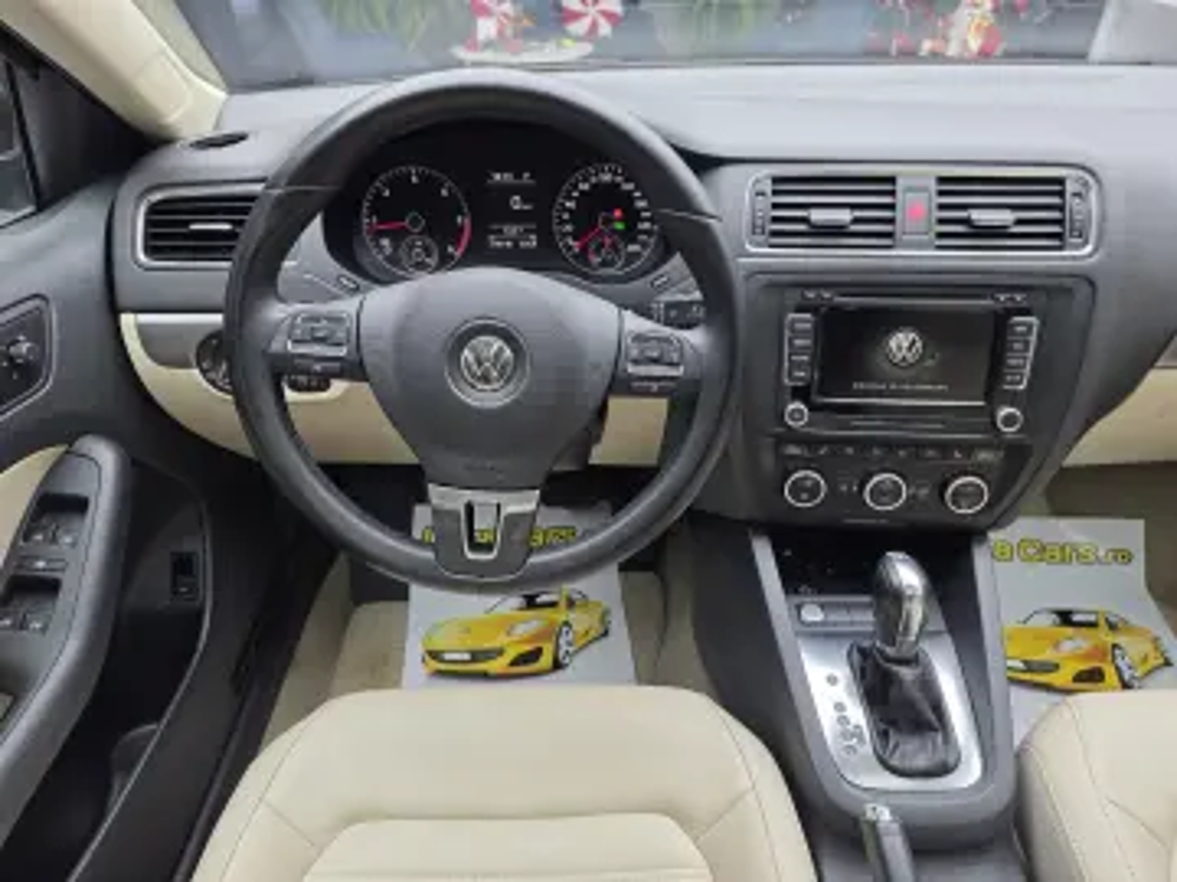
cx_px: 588
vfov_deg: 58.9
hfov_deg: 73.9
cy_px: 441
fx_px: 782
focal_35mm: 23
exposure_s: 1/100
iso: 100
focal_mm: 6.25
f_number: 1.7
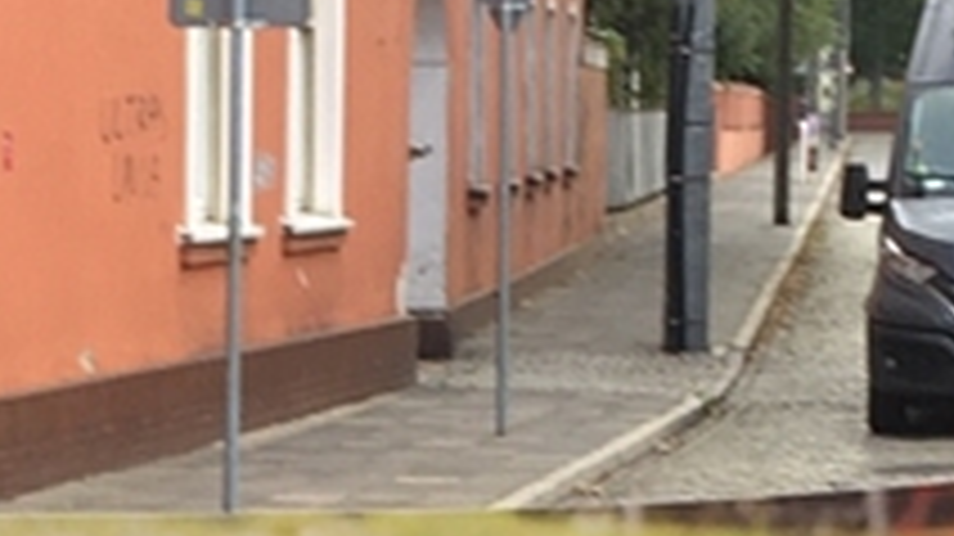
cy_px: 1144
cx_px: 176
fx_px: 4526
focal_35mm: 179
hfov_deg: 12.0
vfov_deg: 6.5
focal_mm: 4.15
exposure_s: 1/102
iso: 25
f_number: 2.2
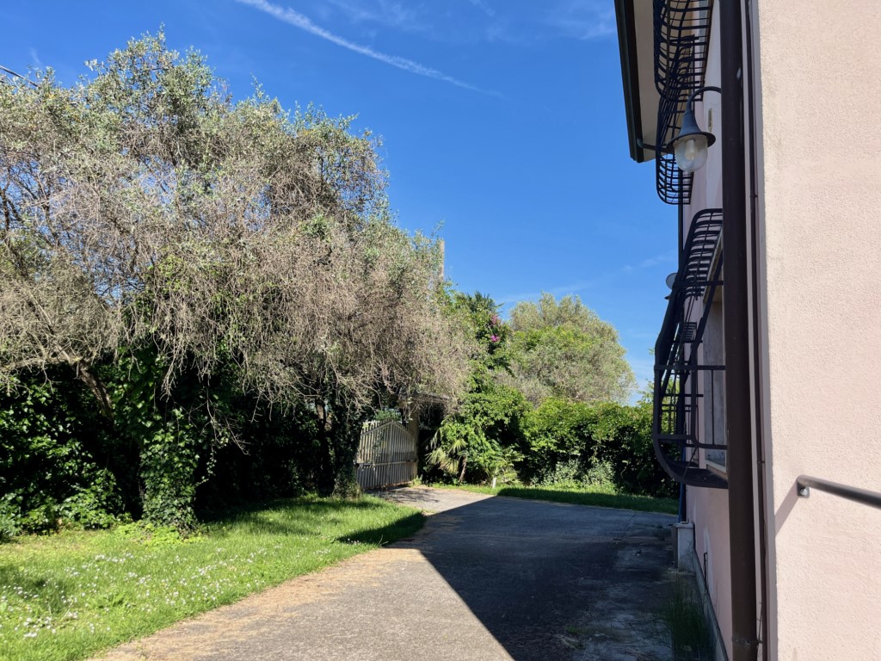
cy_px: 330
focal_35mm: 26
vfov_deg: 53.1
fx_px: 662
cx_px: 440
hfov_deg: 67.3
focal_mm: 5.1
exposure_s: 1/1992
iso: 50
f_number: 1.6
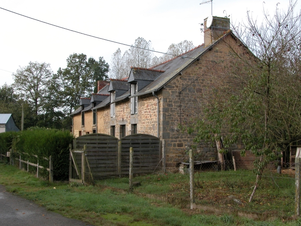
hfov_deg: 44.8
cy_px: 113
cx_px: 150
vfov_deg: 34.4
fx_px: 365
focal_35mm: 42
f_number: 5.2
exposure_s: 1/219
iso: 100
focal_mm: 10.7
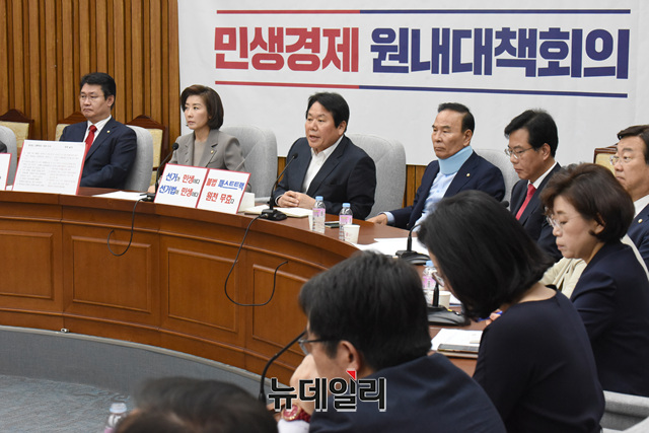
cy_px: 216
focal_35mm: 80
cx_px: 324
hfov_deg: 25.4
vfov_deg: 17.1
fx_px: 1442
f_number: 10
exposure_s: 1/250
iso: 5000
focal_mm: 80
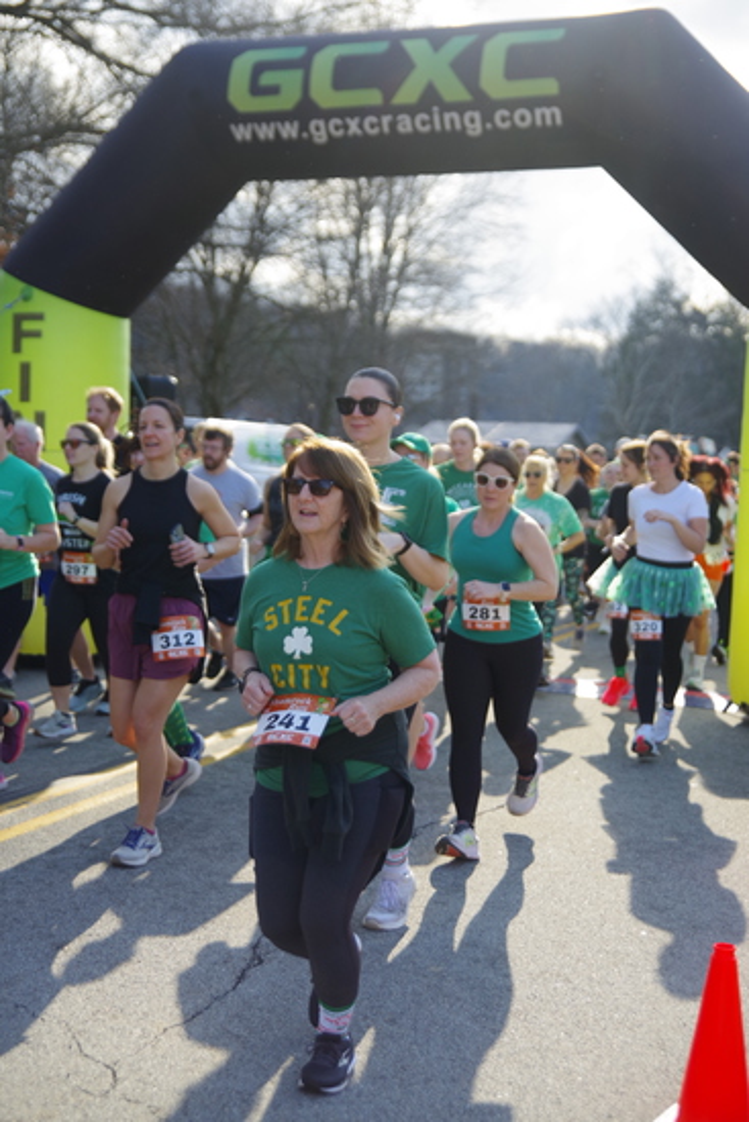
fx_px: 1559
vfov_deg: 39.6
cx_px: 374
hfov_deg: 27.0
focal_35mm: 50
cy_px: 561
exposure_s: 1/800
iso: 200
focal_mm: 50
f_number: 2.8
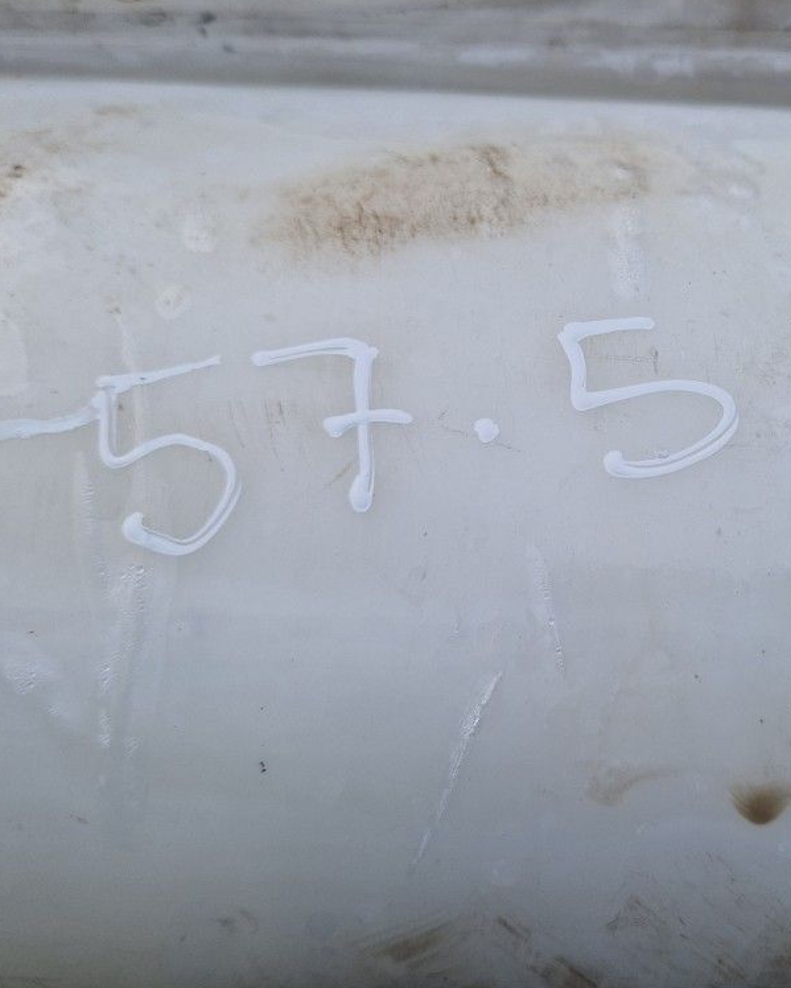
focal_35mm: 36
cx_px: 629
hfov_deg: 39.6
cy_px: 421
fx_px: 1053
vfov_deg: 50.1
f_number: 1.8
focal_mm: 5.4
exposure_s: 1/394
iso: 50
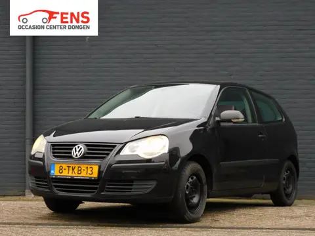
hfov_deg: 23.0
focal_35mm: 85
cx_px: 158
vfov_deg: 17.4
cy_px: 118
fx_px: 773
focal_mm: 15.2
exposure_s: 1/160
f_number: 4.5
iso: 125
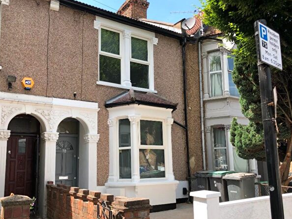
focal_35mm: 33
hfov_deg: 55.3
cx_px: 133
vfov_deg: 42.8
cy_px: 126
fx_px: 278
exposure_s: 1/552
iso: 20
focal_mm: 3.99
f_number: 1.8
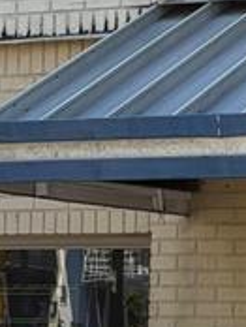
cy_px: 248
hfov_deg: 7.6
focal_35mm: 179
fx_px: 1692
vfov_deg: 11.0
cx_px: 633
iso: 50
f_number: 1.6
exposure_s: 1/2283
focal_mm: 5.96
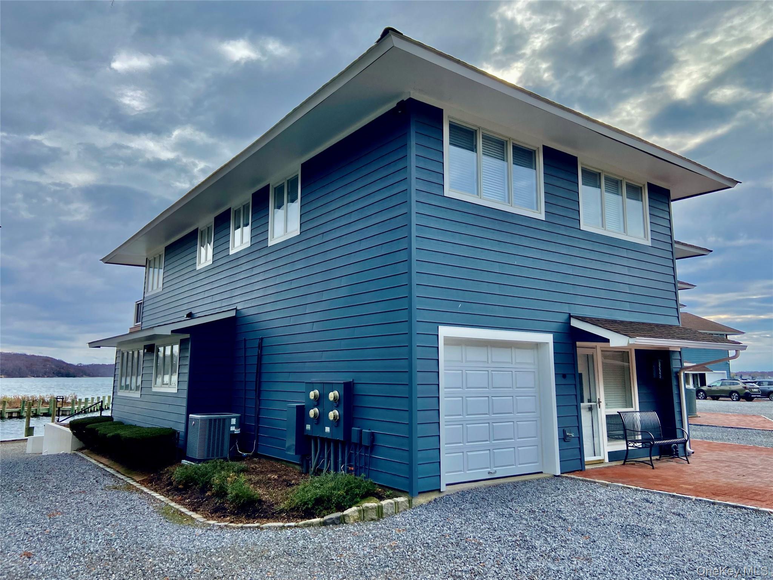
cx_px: 386
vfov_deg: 53.1
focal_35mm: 26
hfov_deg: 67.3
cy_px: 290
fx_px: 581
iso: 32
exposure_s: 1/1258
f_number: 1.8
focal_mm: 4.25
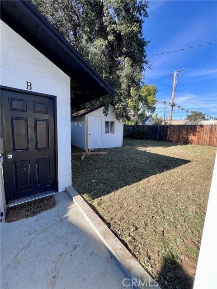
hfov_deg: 89.9
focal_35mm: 13
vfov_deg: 106.2
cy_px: 144
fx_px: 109
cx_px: 108
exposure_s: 1/335
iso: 32
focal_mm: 1.57
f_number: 1.8
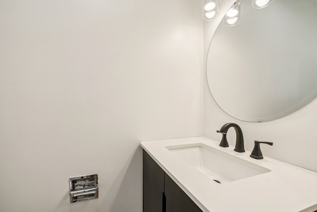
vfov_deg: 73.7
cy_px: 106
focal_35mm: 16
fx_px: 141
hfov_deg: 96.7
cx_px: 158
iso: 160
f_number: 8
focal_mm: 16
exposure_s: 1/30
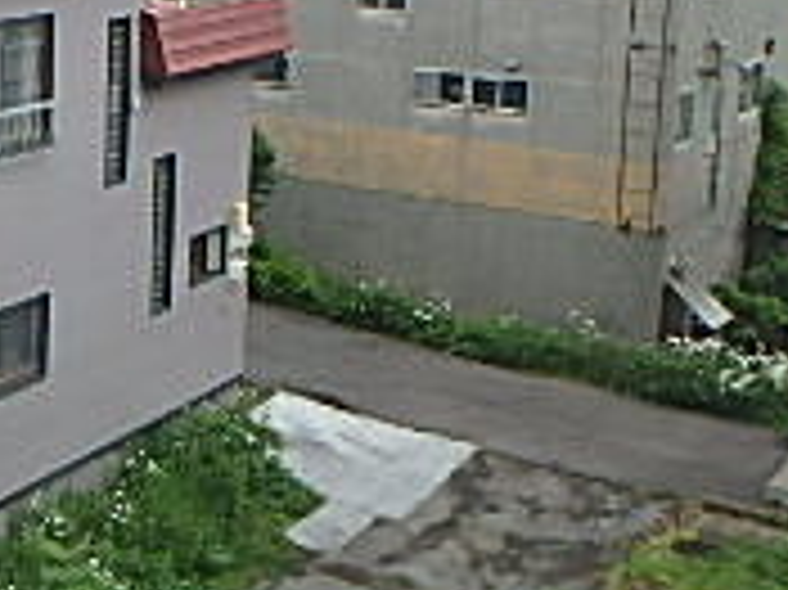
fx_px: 1752
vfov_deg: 18.6
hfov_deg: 22.1
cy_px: 9
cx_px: -306
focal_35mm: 77
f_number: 3.5
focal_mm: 3.7
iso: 125
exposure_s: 1/640
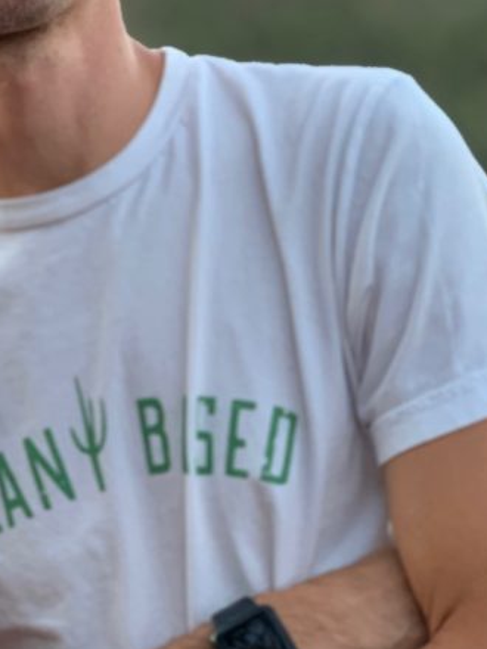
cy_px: 91
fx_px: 2270
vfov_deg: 16.1
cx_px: 130
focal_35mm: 121
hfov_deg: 12.2
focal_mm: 6
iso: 125
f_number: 2.4
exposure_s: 1/70
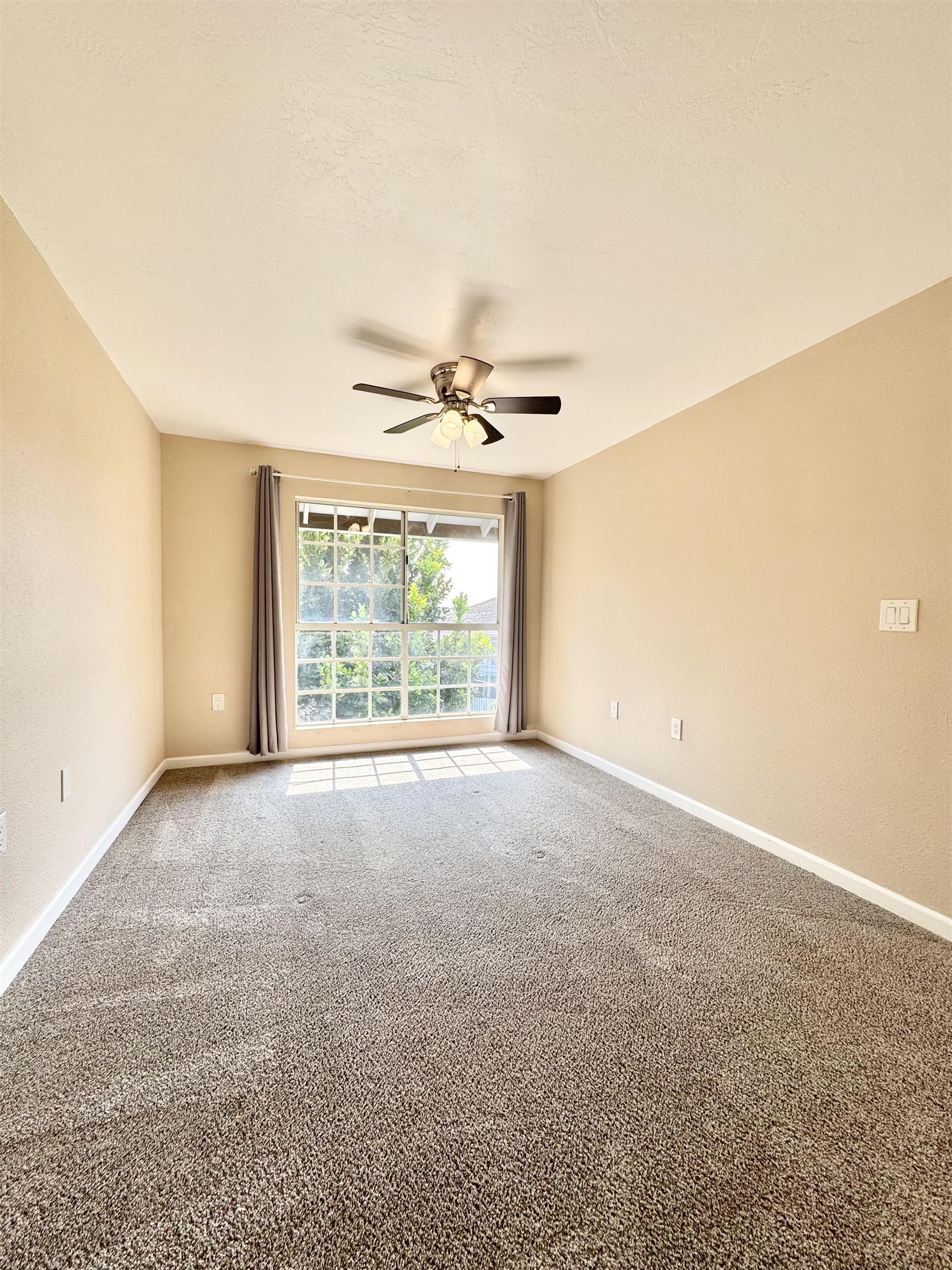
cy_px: 635
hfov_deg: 85.7
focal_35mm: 14
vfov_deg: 102.1
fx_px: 513
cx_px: 476
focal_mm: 2.22
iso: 40
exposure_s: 1/241
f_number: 2.2
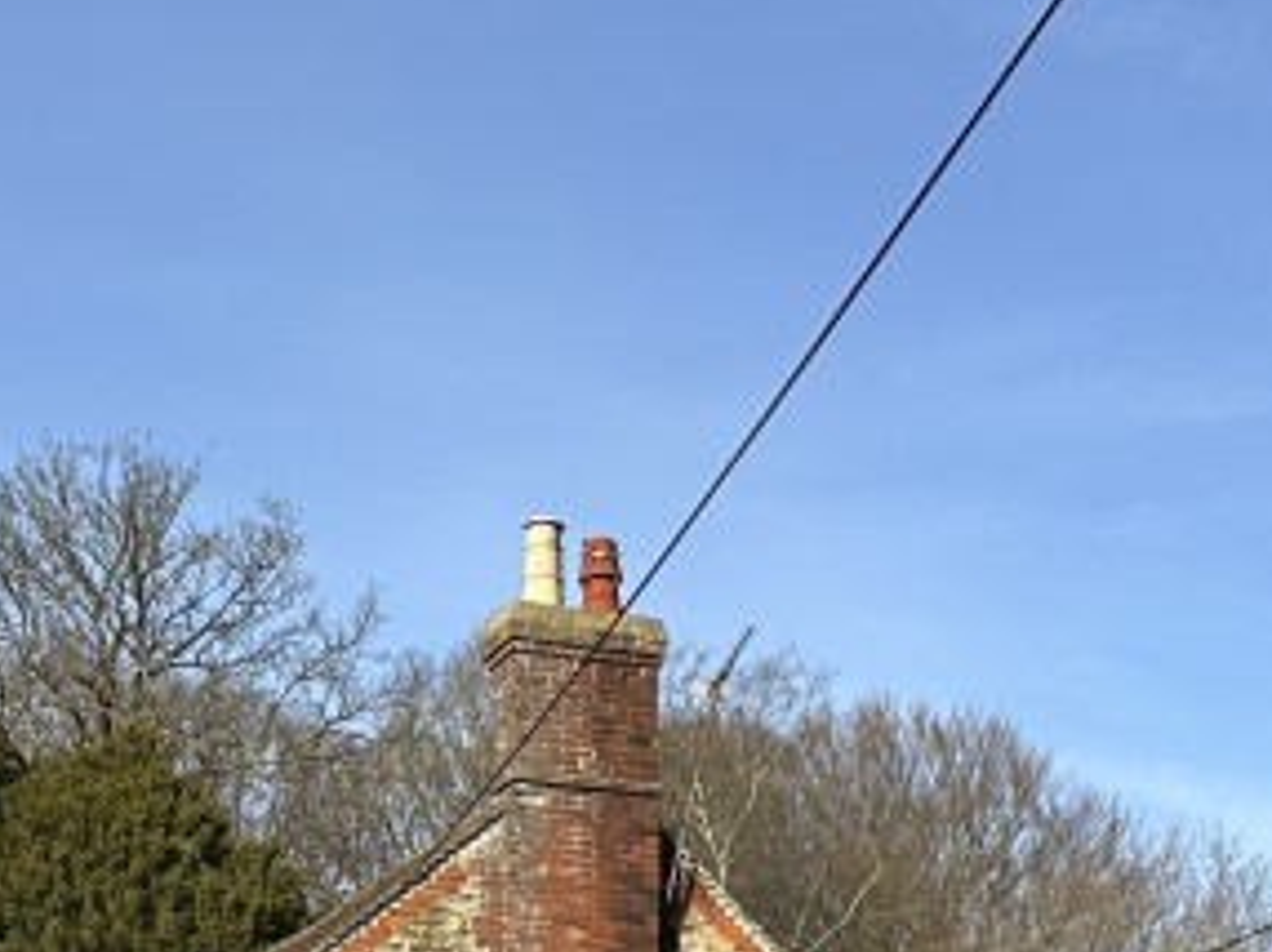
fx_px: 3158
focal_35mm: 86
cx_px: 841
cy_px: 1068
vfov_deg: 16.6
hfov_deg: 22.7
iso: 80
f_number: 1.78
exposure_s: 1/3597
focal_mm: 6.86
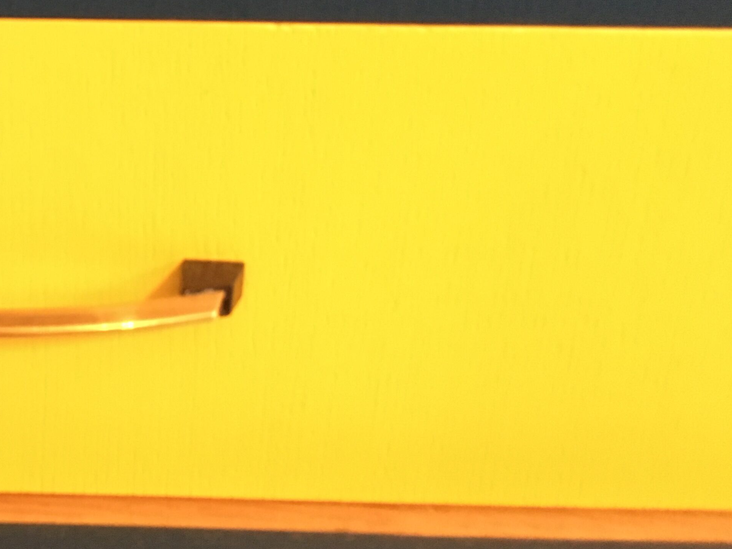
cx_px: -16
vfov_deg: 23.2
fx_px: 1290
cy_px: 14
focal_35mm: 61
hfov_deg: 29.4
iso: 400
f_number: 2.2
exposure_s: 1/17
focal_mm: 4.15
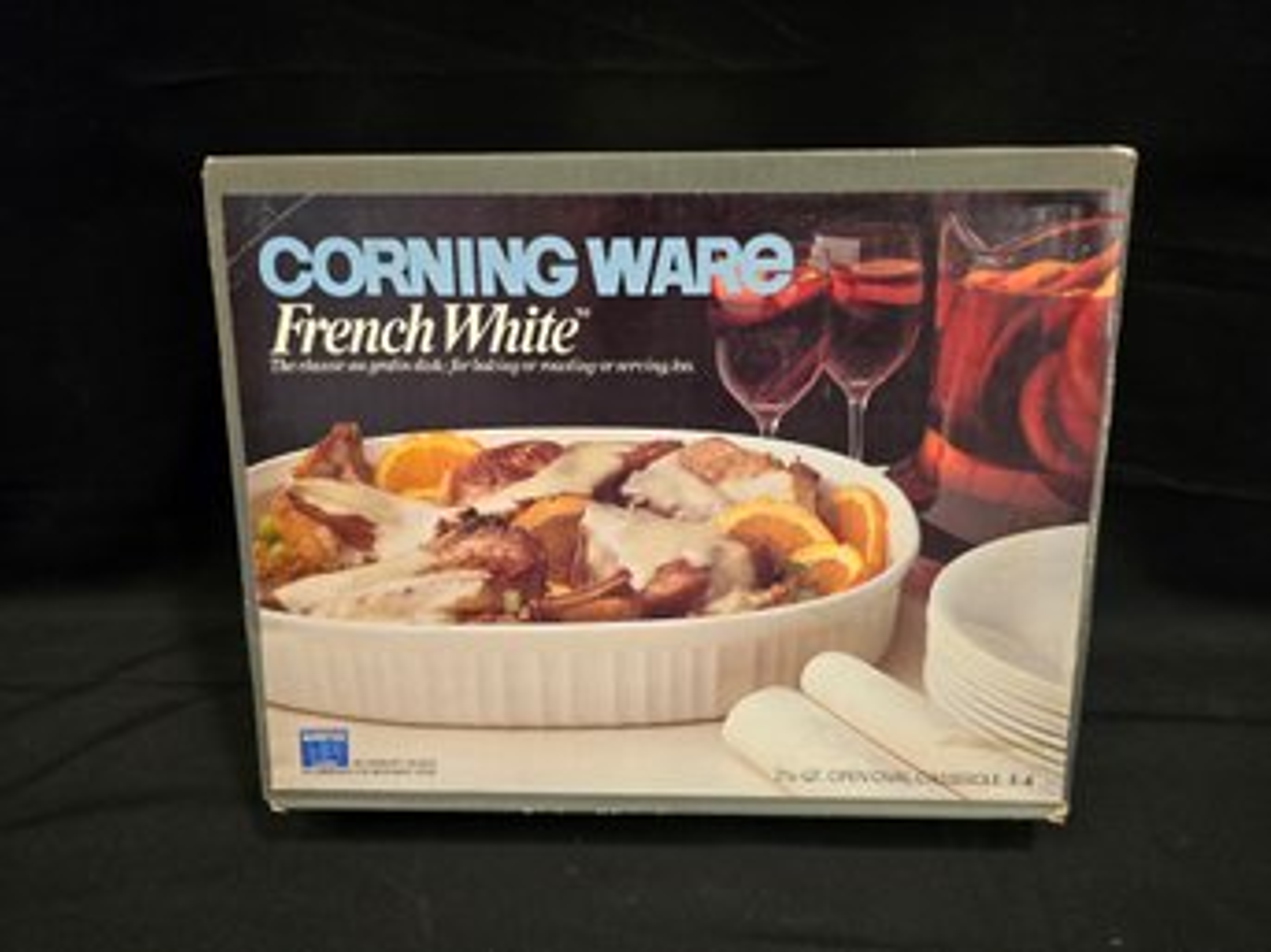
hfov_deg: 73.9
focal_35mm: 23
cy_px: 476
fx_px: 844
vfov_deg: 58.8
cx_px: 636
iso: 800
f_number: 1.7
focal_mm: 6.3
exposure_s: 1/120
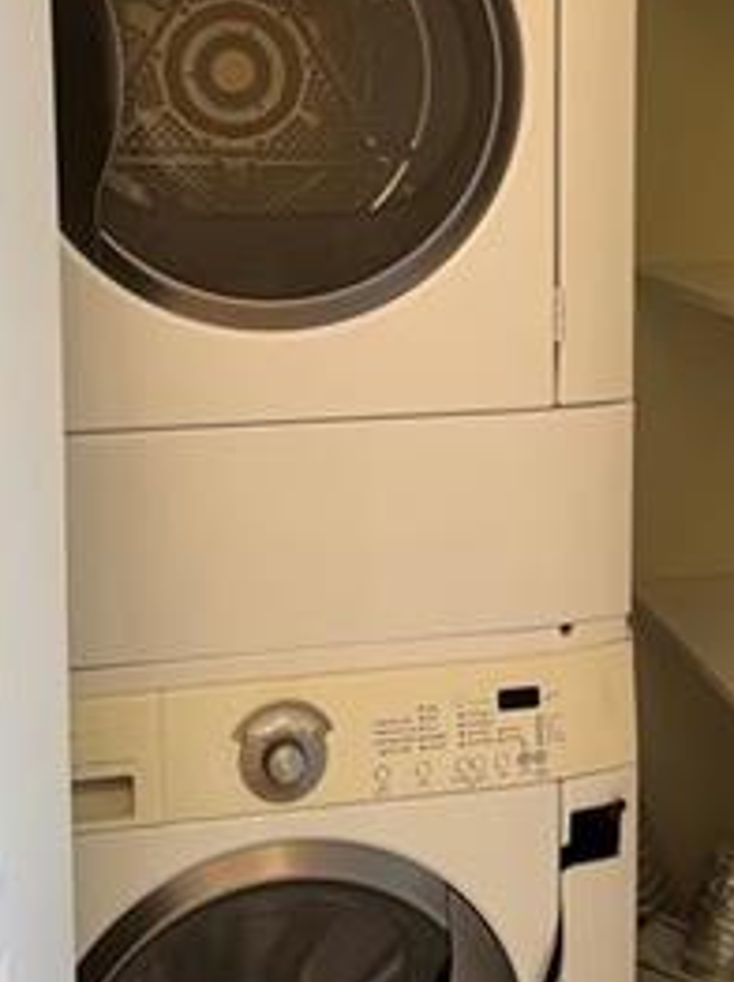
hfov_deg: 26.3
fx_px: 1558
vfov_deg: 34.2
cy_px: 236
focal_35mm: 55
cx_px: 509
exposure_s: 1/60
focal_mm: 6.76
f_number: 1.78
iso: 200
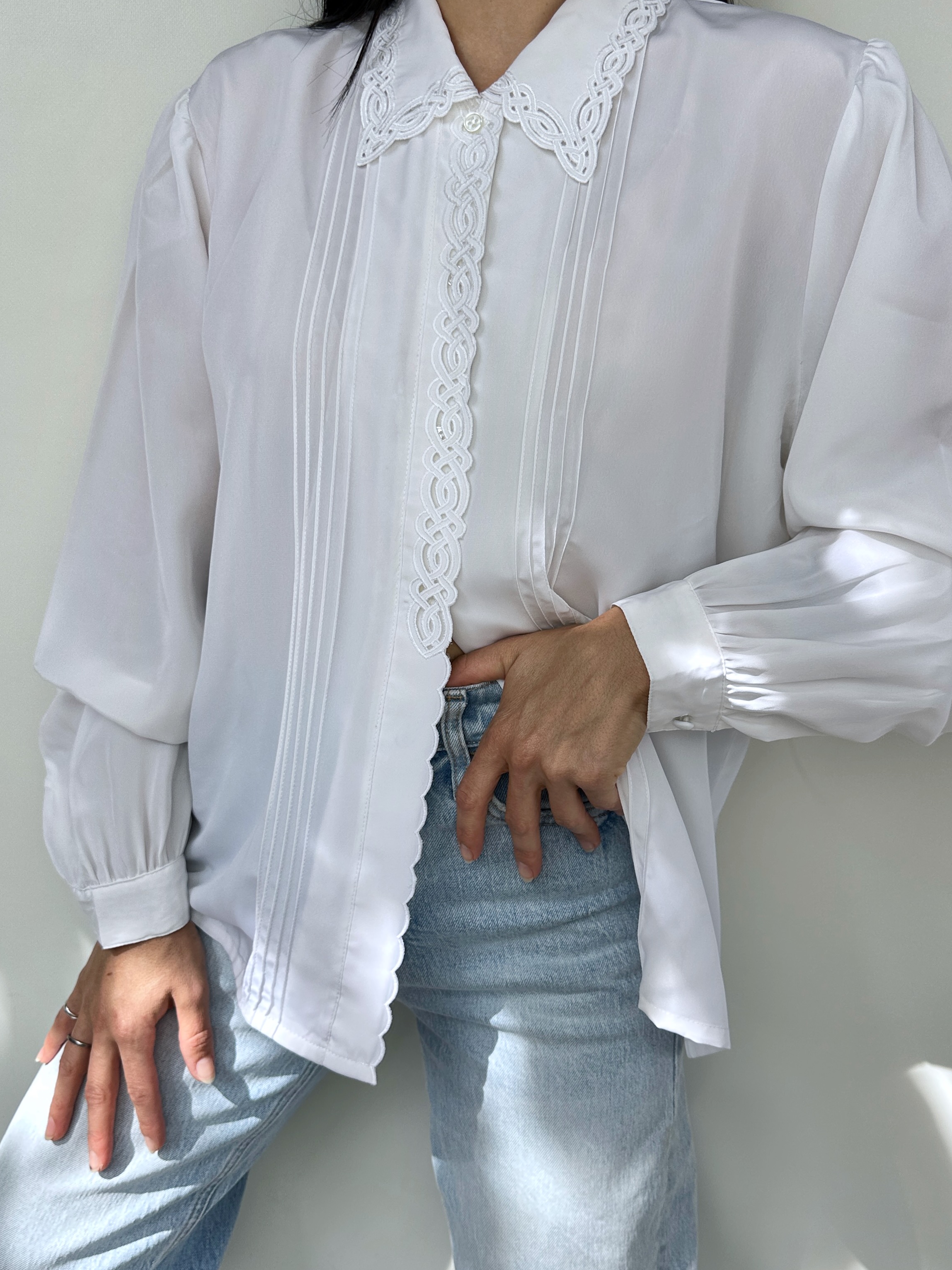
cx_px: 499
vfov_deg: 65.3
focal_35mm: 27
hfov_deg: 51.3
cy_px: 640
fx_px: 990
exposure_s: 1/694
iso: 80
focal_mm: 6.86
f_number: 1.78
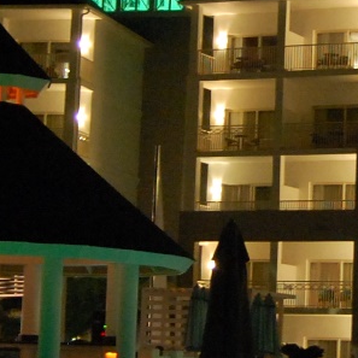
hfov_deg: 11.5
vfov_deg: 11.6
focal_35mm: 151
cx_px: 357
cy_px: 133
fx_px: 1767
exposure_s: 1/8
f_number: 3.8
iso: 1250
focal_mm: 22
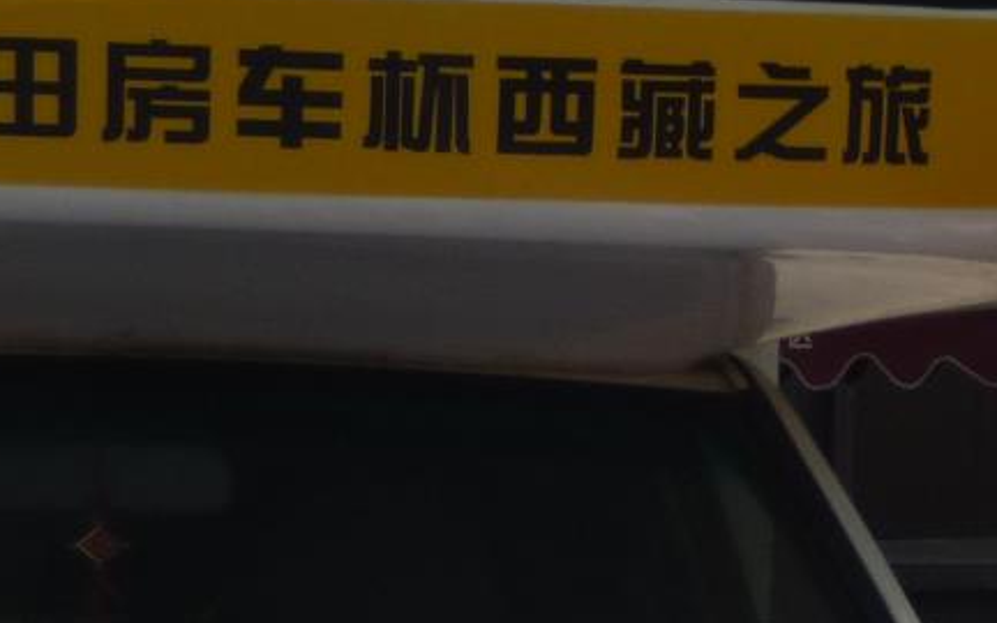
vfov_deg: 6.0
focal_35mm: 216
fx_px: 5869
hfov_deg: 9.3
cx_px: 1736
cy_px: 725
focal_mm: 9.3
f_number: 4.3
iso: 100
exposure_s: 1/800
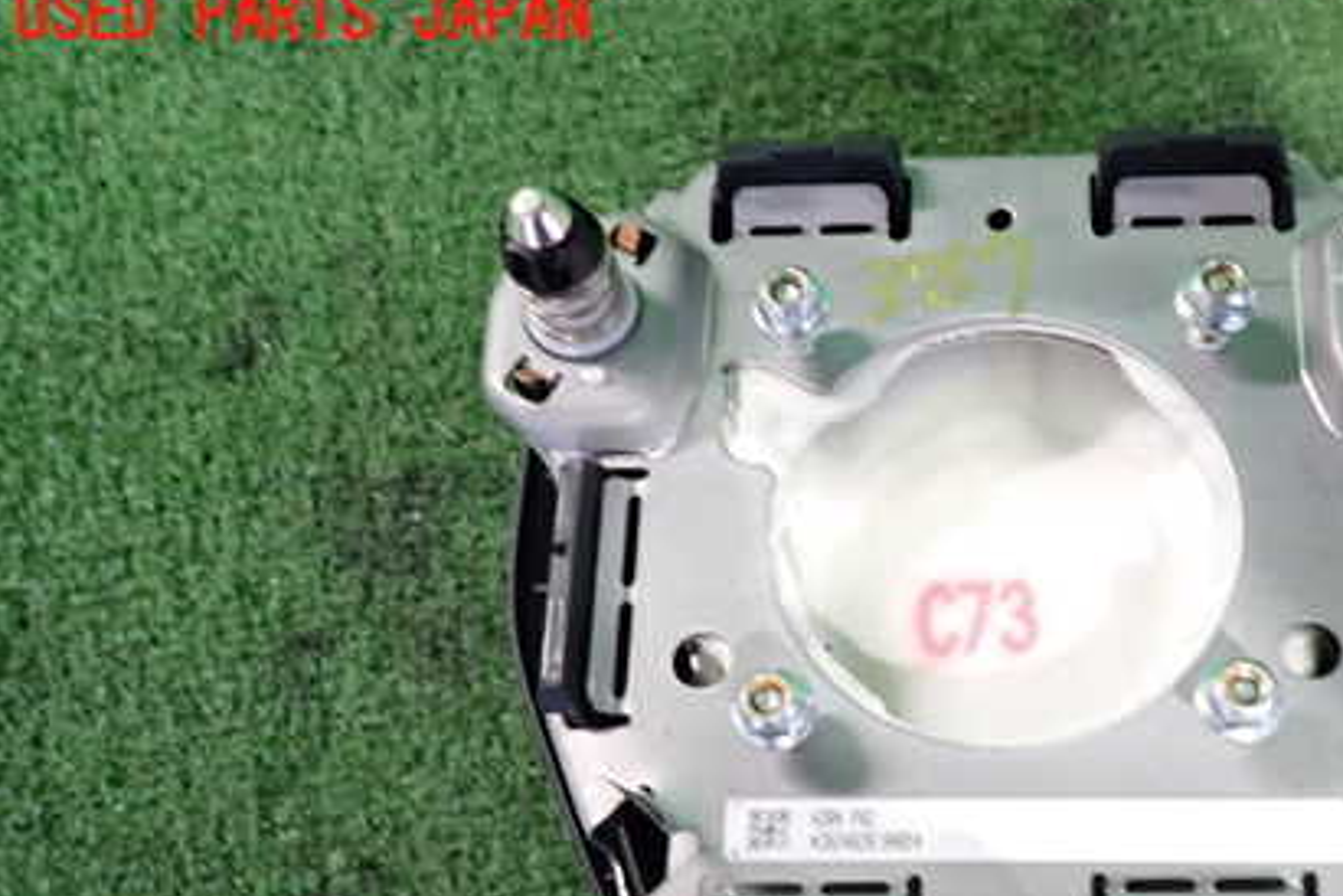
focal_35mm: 38
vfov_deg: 34.0
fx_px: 1418
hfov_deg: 49.1
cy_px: 713
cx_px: 977
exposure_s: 1/30
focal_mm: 4.5
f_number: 2
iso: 400
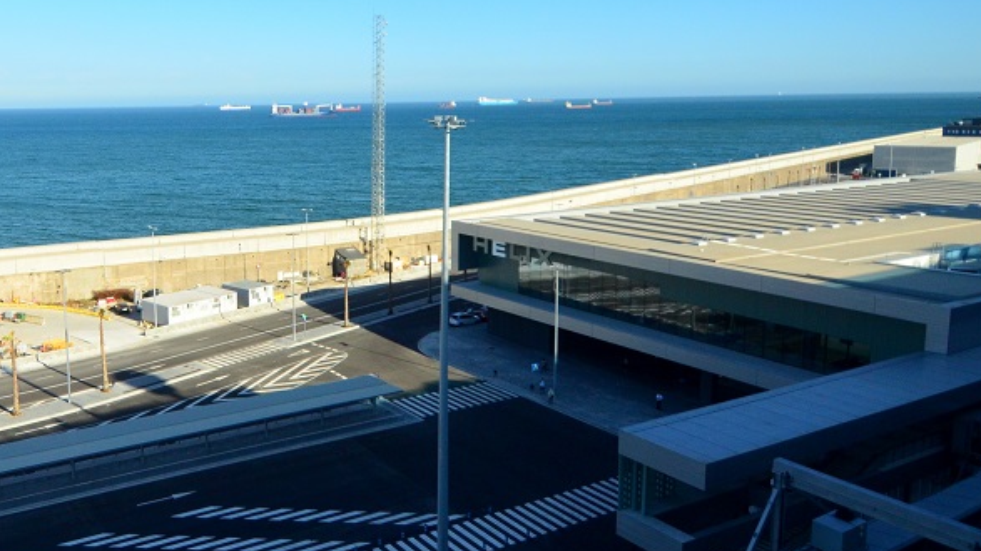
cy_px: 190
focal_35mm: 32
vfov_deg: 36.3
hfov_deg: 58.8
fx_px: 832
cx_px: 287
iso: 900
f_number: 4
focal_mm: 12
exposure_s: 1/8000
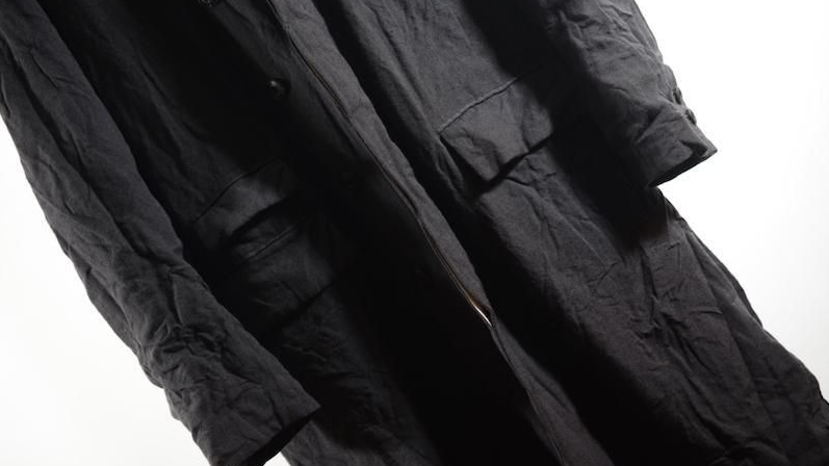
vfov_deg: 19.1
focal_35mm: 63
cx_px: 415
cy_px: 215
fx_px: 1385
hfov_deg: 33.3
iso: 800
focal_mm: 40
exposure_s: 1/40
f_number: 3.2
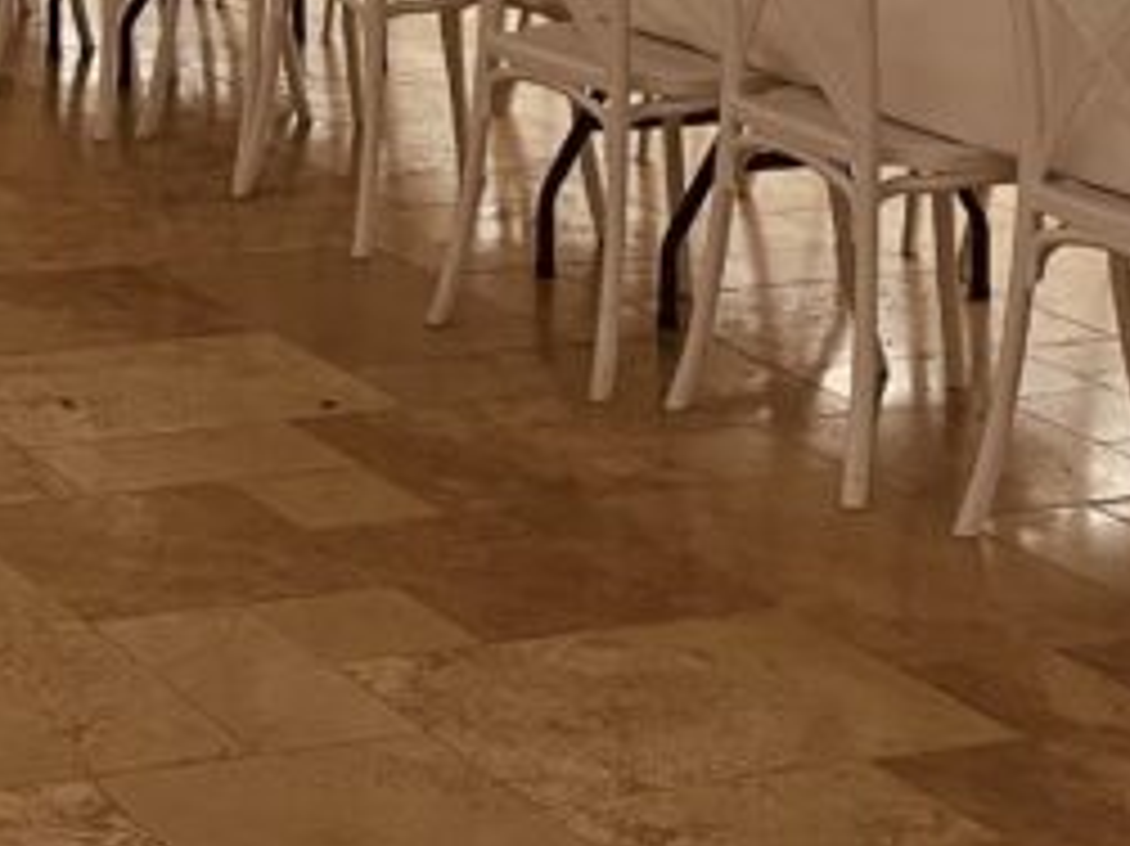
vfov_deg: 12.7
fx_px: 3459
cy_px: -652
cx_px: -297
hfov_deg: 17.5
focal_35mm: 106
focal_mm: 5.1
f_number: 1.6
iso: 100
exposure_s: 1/61
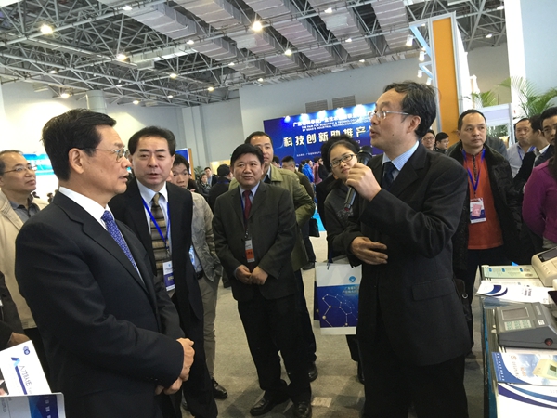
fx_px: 467
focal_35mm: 29
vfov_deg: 48.2
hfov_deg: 61.7
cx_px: 278
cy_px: 209
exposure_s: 1/17
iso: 125
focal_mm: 4.15
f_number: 2.2
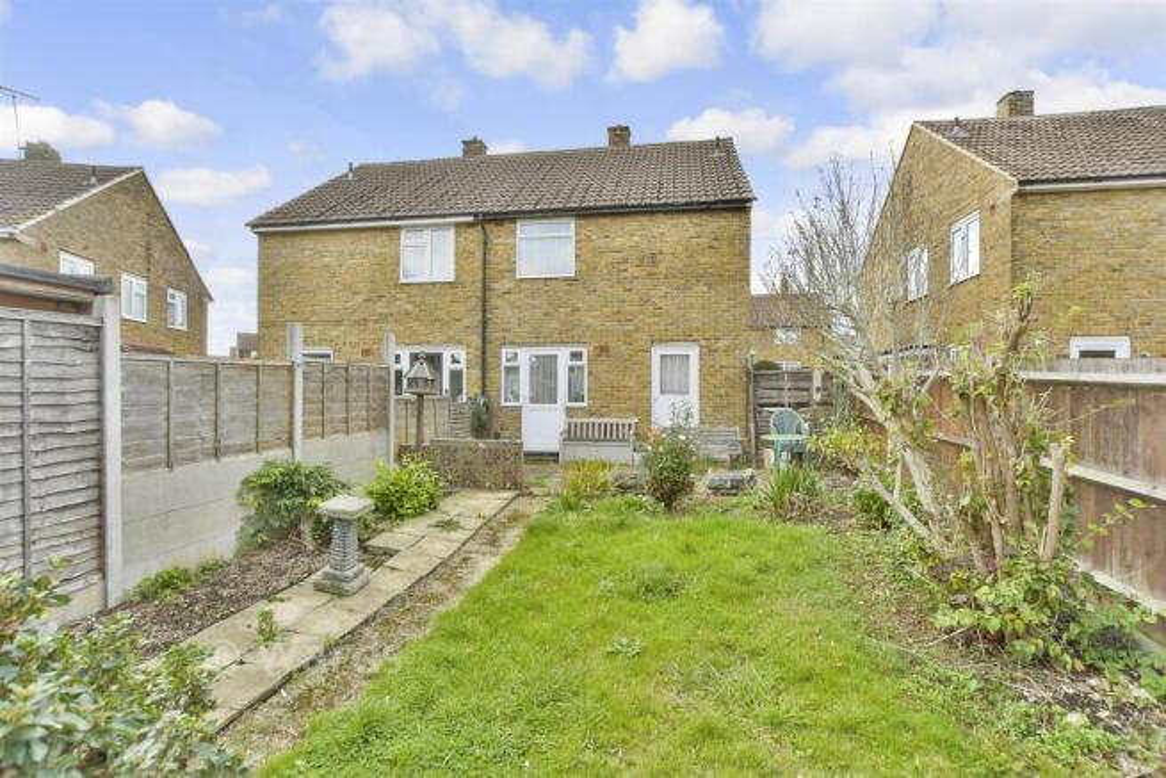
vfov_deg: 77.4
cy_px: 389
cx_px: 583
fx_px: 486
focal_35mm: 15
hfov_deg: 100.4
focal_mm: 10
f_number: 8
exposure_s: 1/250
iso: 500
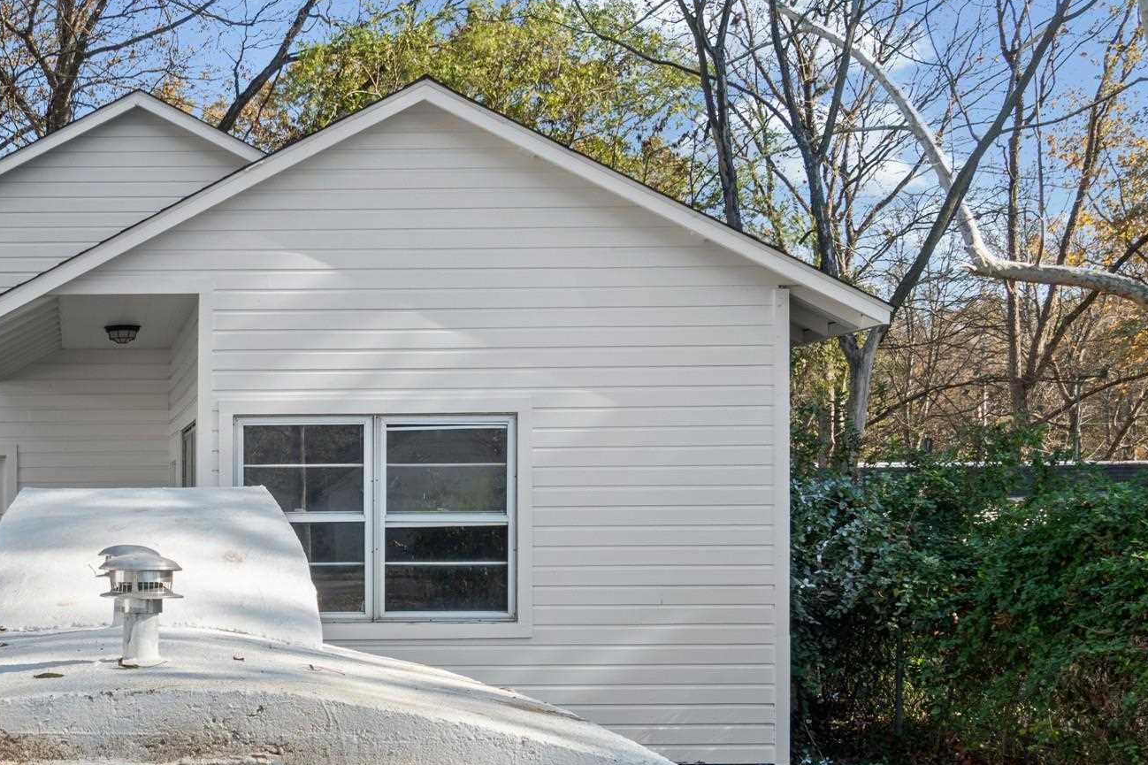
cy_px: 562
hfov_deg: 36.2
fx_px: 1658
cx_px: 149
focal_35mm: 52
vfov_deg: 25.7
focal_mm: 18
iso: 200
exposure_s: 1/40
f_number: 9
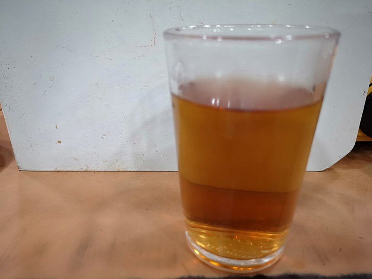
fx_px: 290
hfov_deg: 65.3
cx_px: 186
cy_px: 140
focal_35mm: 27
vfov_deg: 51.4
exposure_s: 1/33.3
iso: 320
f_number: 1.8
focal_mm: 3.95
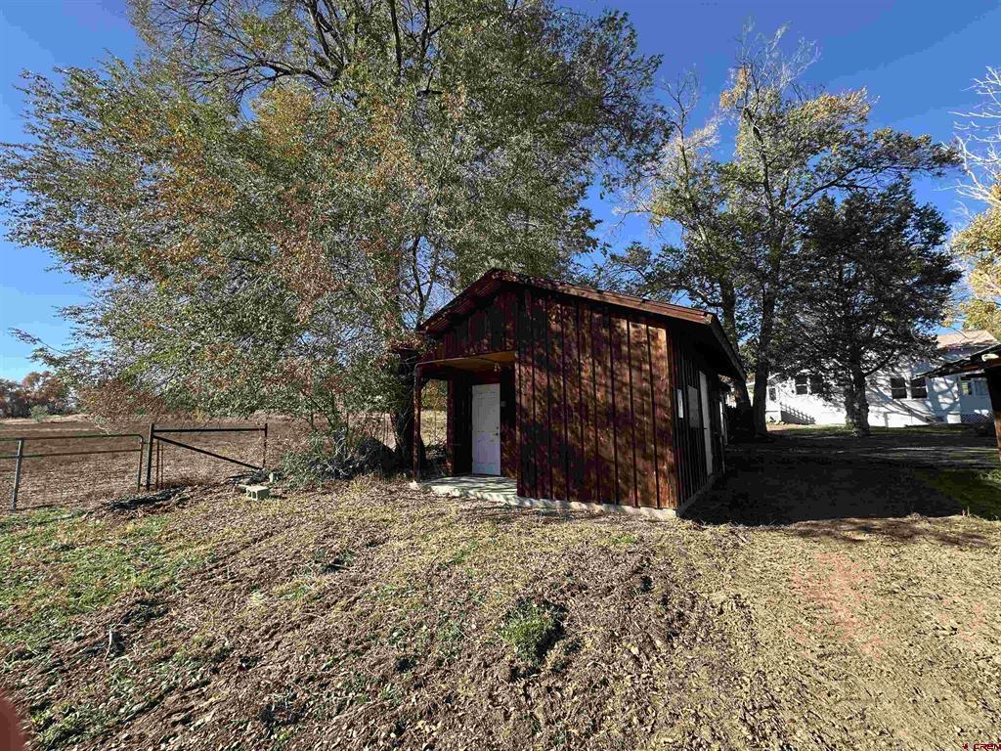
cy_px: 376
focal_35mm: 14
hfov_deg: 102.1
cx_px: 500
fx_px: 405
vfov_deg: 85.7
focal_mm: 2.22
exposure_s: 1/449
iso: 40
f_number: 2.2
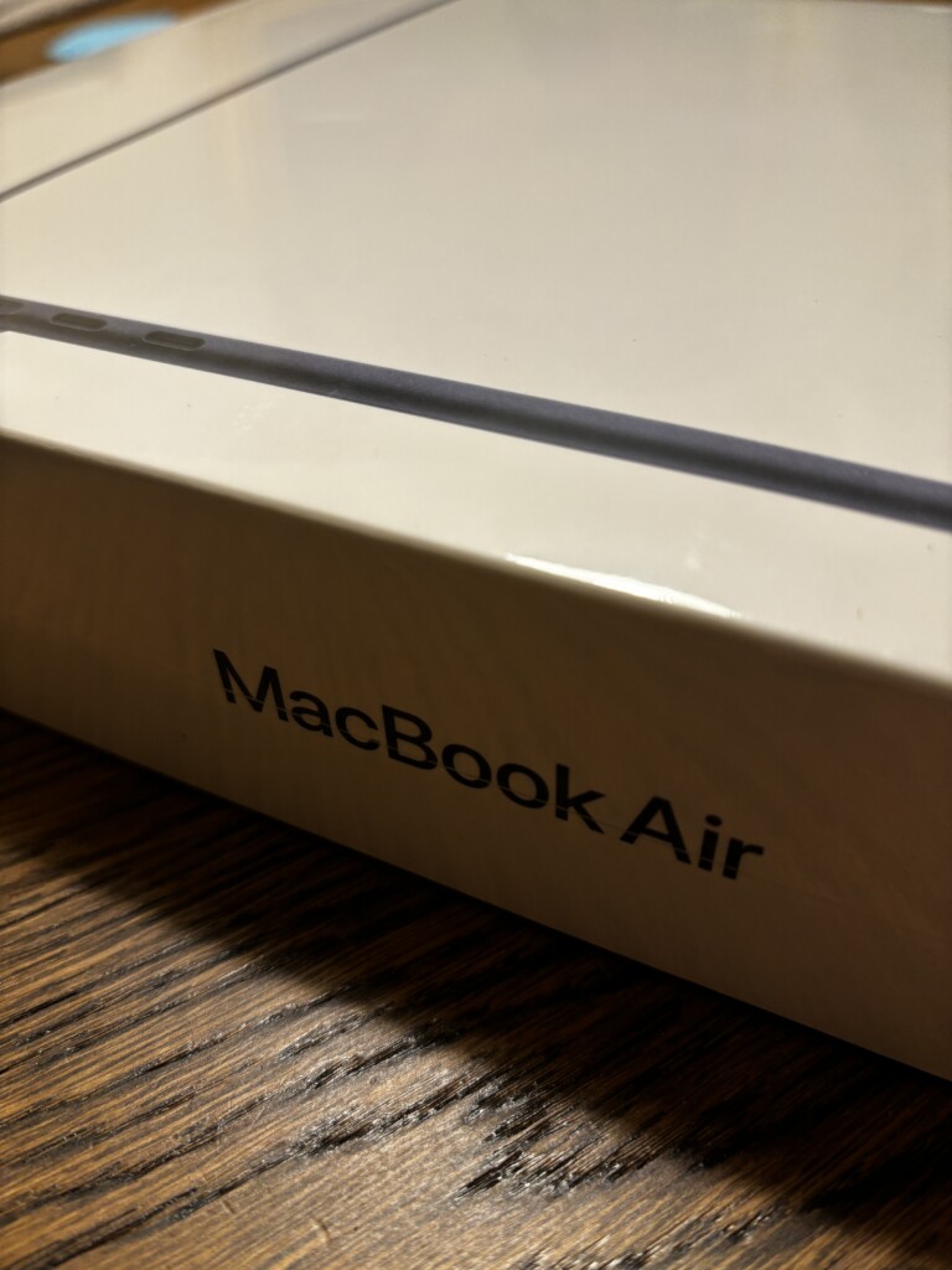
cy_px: 635
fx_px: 953
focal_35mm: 26
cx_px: 476
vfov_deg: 67.3
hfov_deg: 53.1
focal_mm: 5.96
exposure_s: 1/50
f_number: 1.6
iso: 100
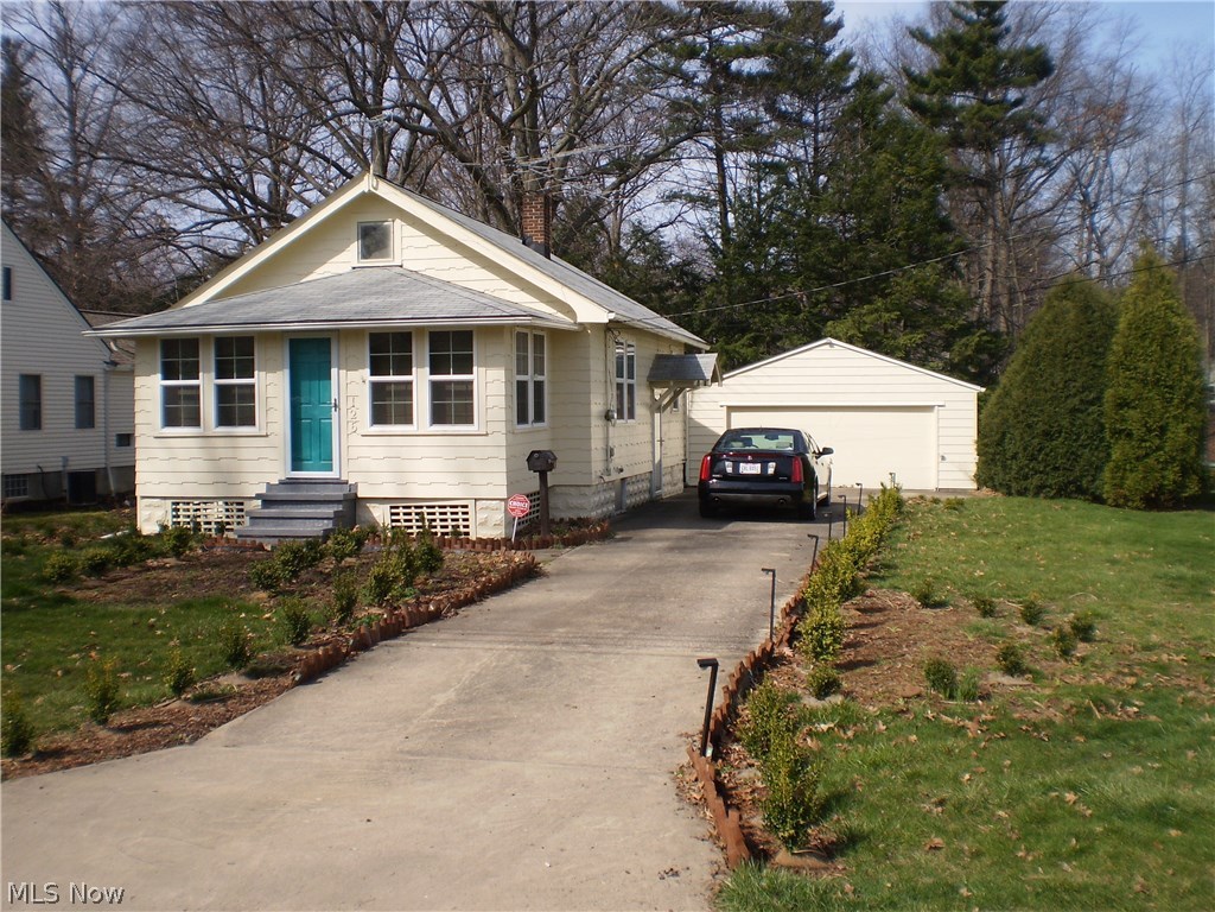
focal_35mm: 36
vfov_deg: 39.7
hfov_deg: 51.4
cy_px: 456
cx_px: 608
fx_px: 1264
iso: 64
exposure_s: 1/640
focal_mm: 6.3
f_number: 4.6
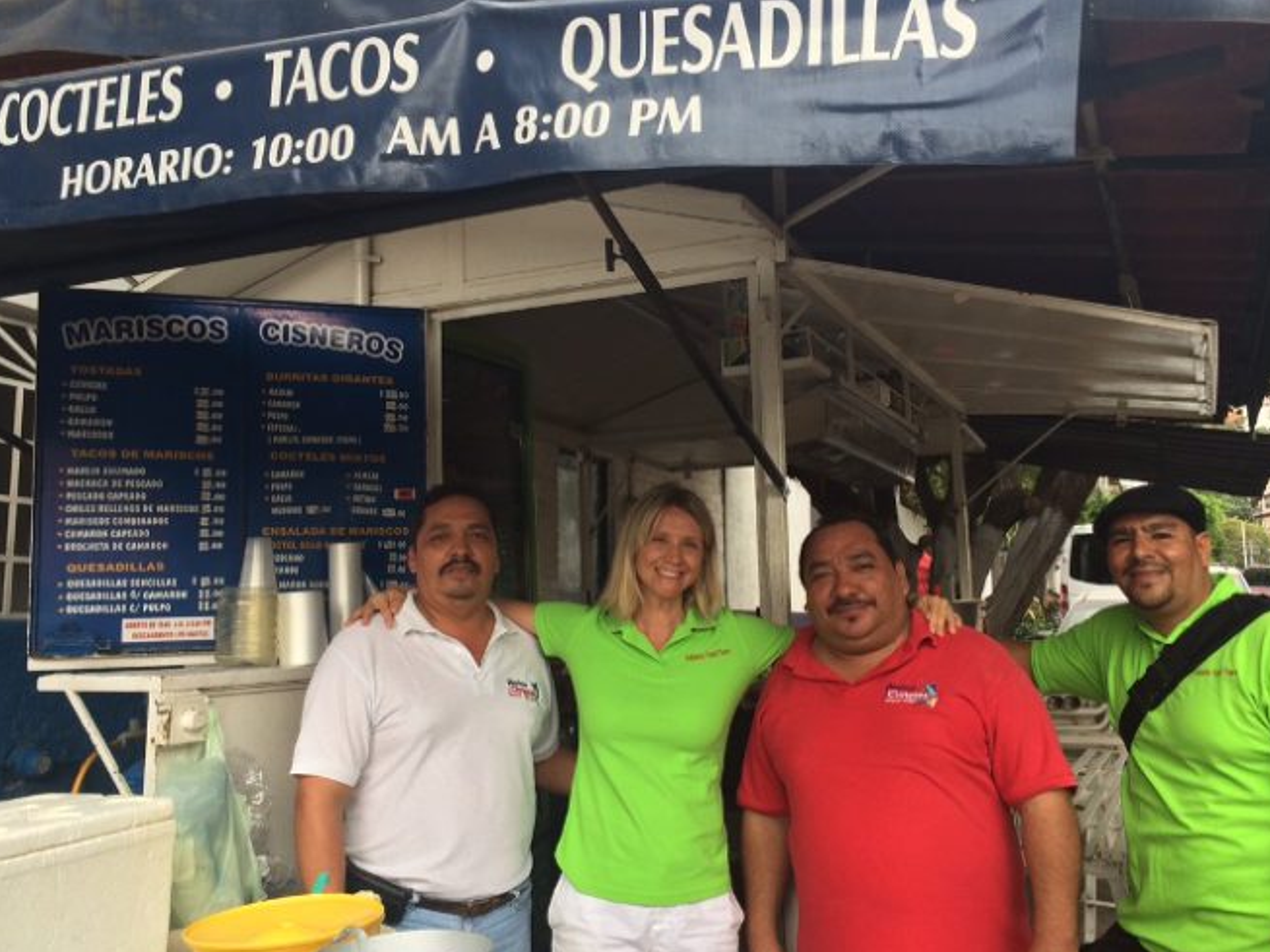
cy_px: 463
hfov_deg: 54.0
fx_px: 1247
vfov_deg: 41.8
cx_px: 644
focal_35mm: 34
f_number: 2.2
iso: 50
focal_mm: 4.15
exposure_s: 1/120
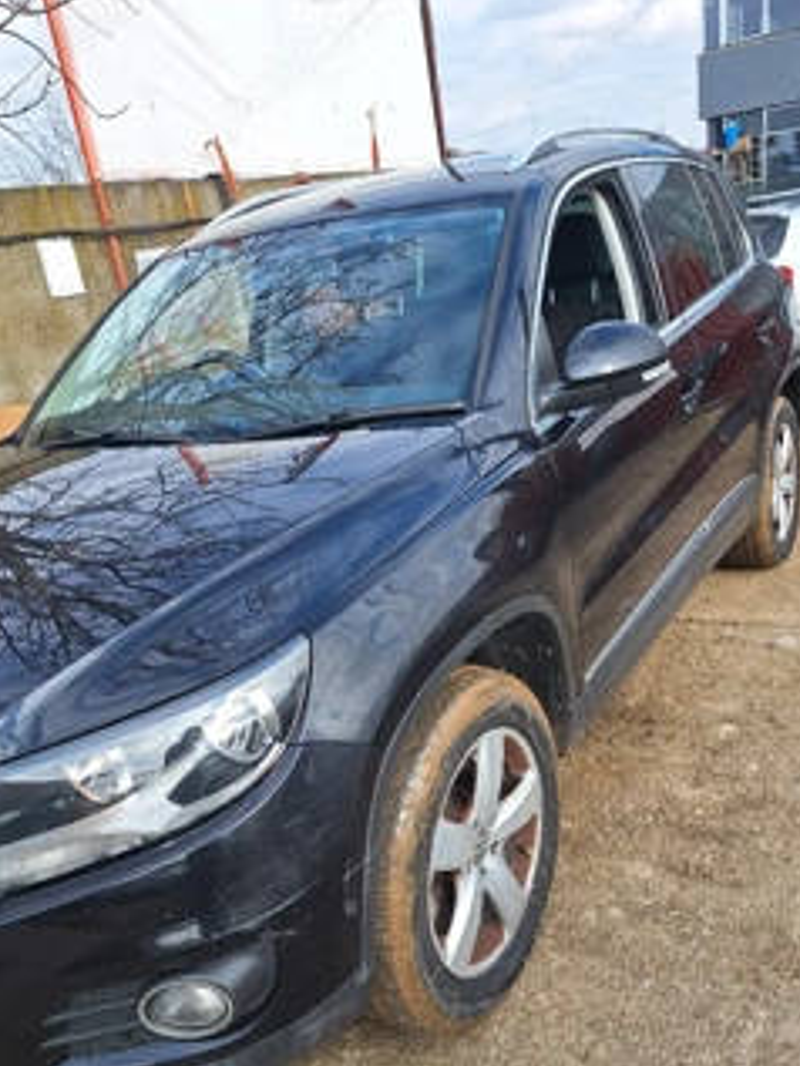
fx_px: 893
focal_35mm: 29
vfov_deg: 61.4
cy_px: 612
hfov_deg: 48.3
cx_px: 390
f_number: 1.8
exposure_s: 1/1250
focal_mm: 5.54
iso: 40
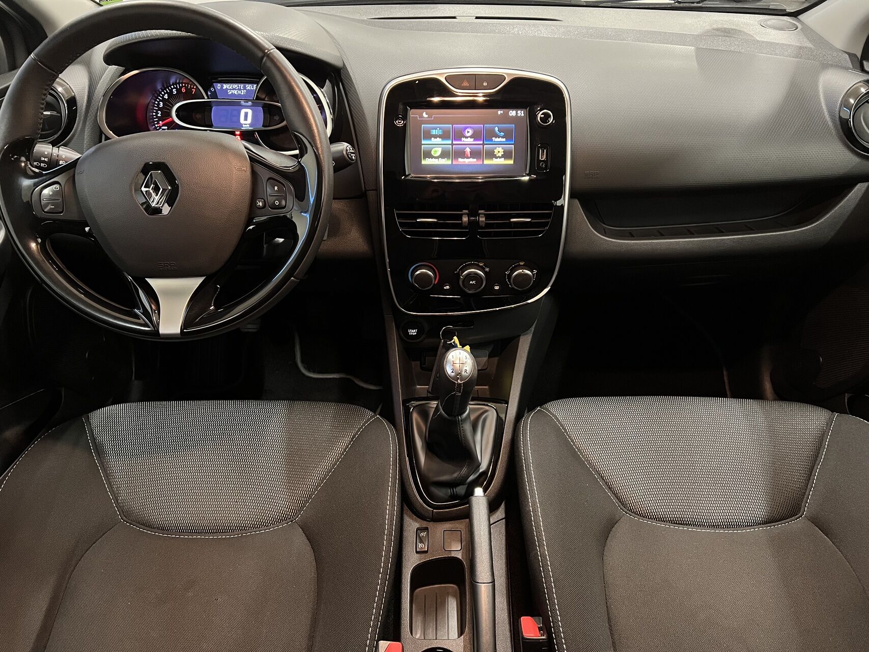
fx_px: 653
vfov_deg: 53.1
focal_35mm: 26
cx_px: 434
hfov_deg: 67.3
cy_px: 326
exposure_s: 1/31
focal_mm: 5.7
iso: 640
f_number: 1.5
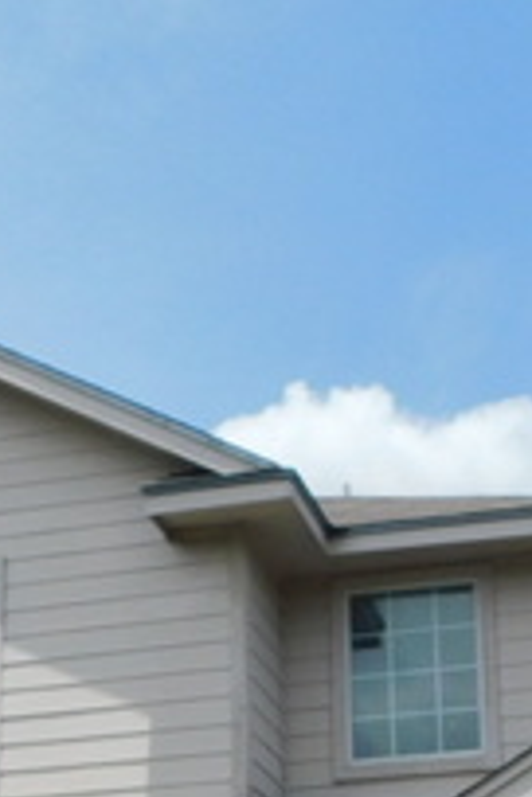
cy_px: 840
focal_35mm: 75
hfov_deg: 18.1
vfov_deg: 25.4
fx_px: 1662
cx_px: 383
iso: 125
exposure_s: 1/640
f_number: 6
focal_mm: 4
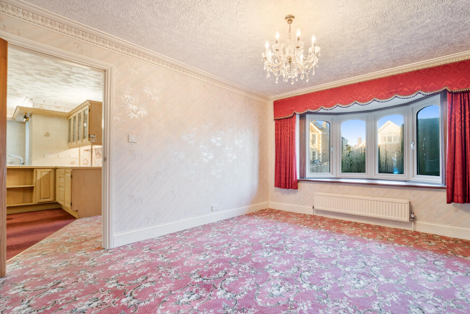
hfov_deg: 96.3
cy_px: 161
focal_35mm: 16
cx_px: 262
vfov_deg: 73.8
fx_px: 209
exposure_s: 1/320
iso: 320
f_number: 6.3
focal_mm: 14
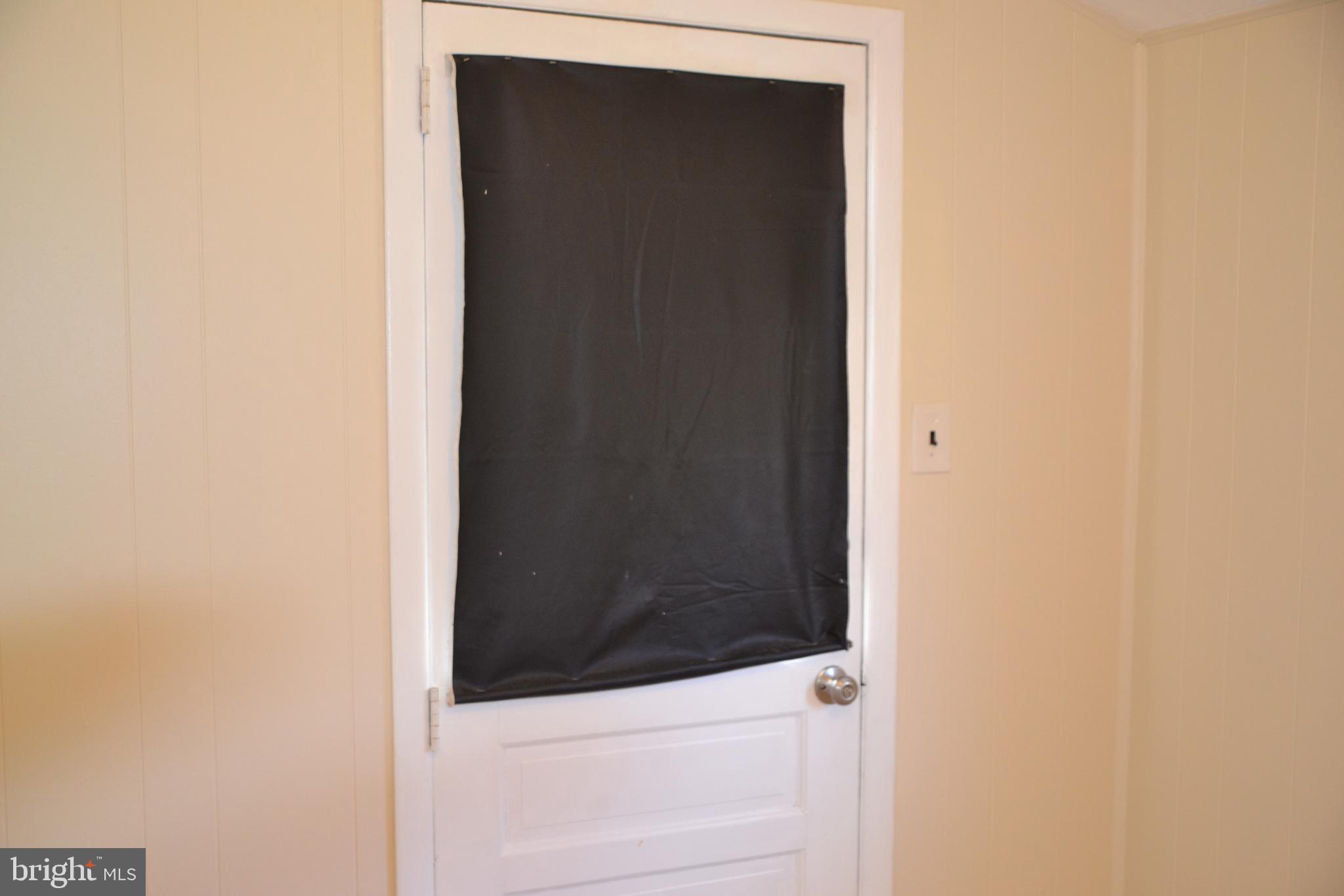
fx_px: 1344
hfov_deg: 53.1
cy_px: 448
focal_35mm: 36
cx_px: 672
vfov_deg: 36.9
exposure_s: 1/60
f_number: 4
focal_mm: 24
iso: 800
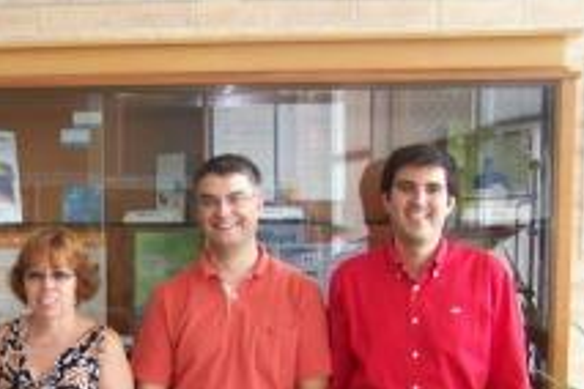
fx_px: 1346
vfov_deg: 16.2
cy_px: 370
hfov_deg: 23.5
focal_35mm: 83
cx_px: 11
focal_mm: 6.3
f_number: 2.8
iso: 200
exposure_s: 1/60
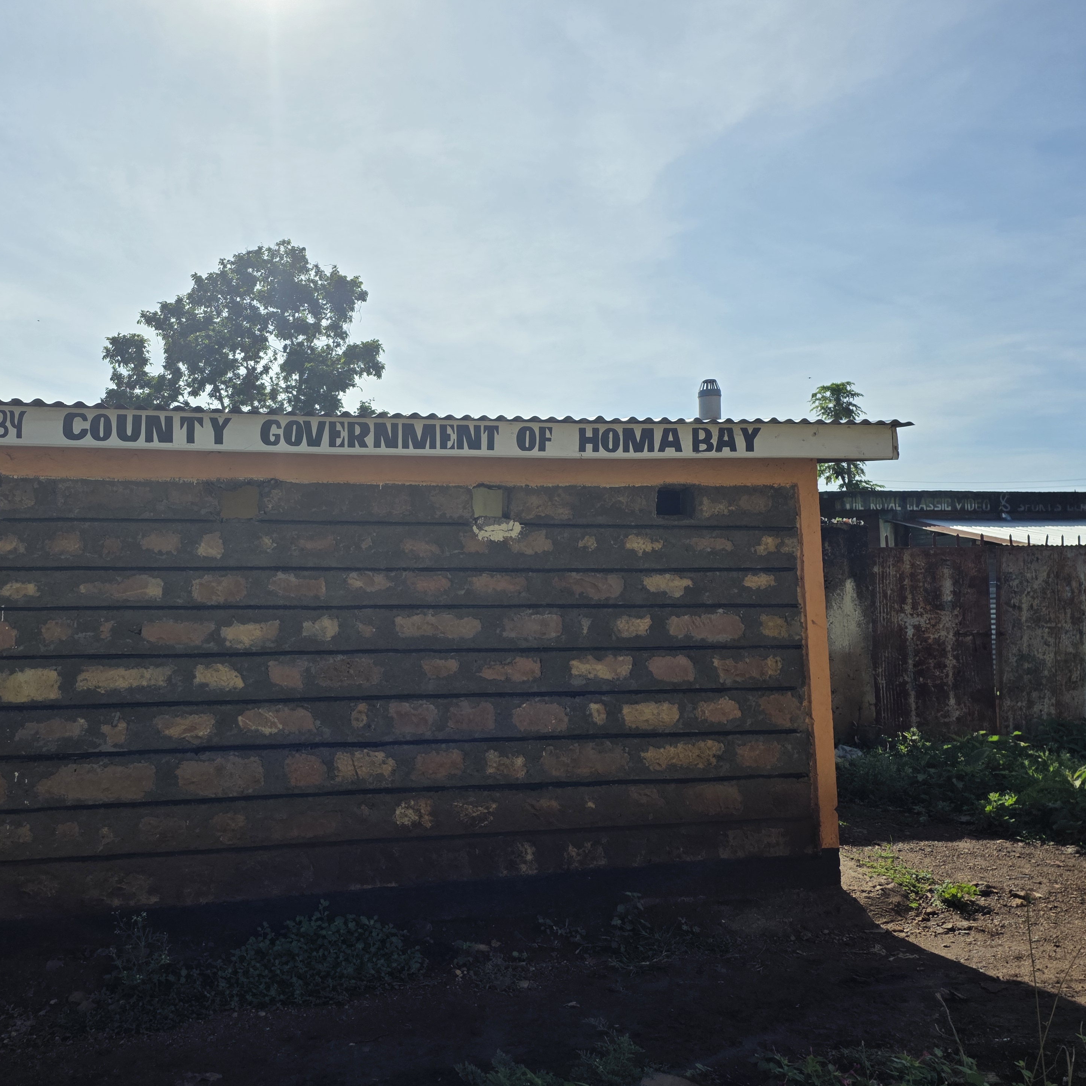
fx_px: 994
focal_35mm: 28
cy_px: 540
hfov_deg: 56.5
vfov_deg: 57.3
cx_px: 392
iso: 64
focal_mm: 6.25
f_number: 1.7
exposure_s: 1/7944
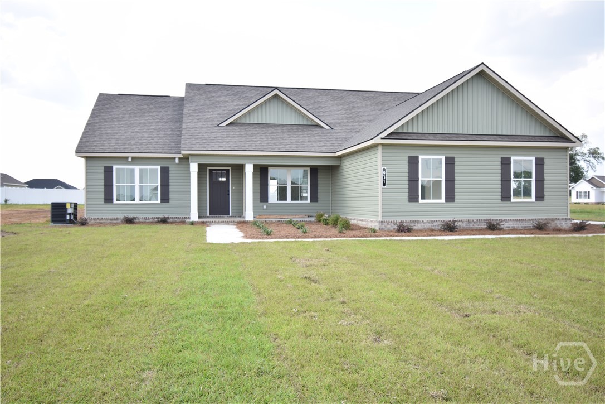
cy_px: 202
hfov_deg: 61.9
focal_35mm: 30
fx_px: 504
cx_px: 302
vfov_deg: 43.6
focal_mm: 20
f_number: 5.6
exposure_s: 1/125
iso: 100
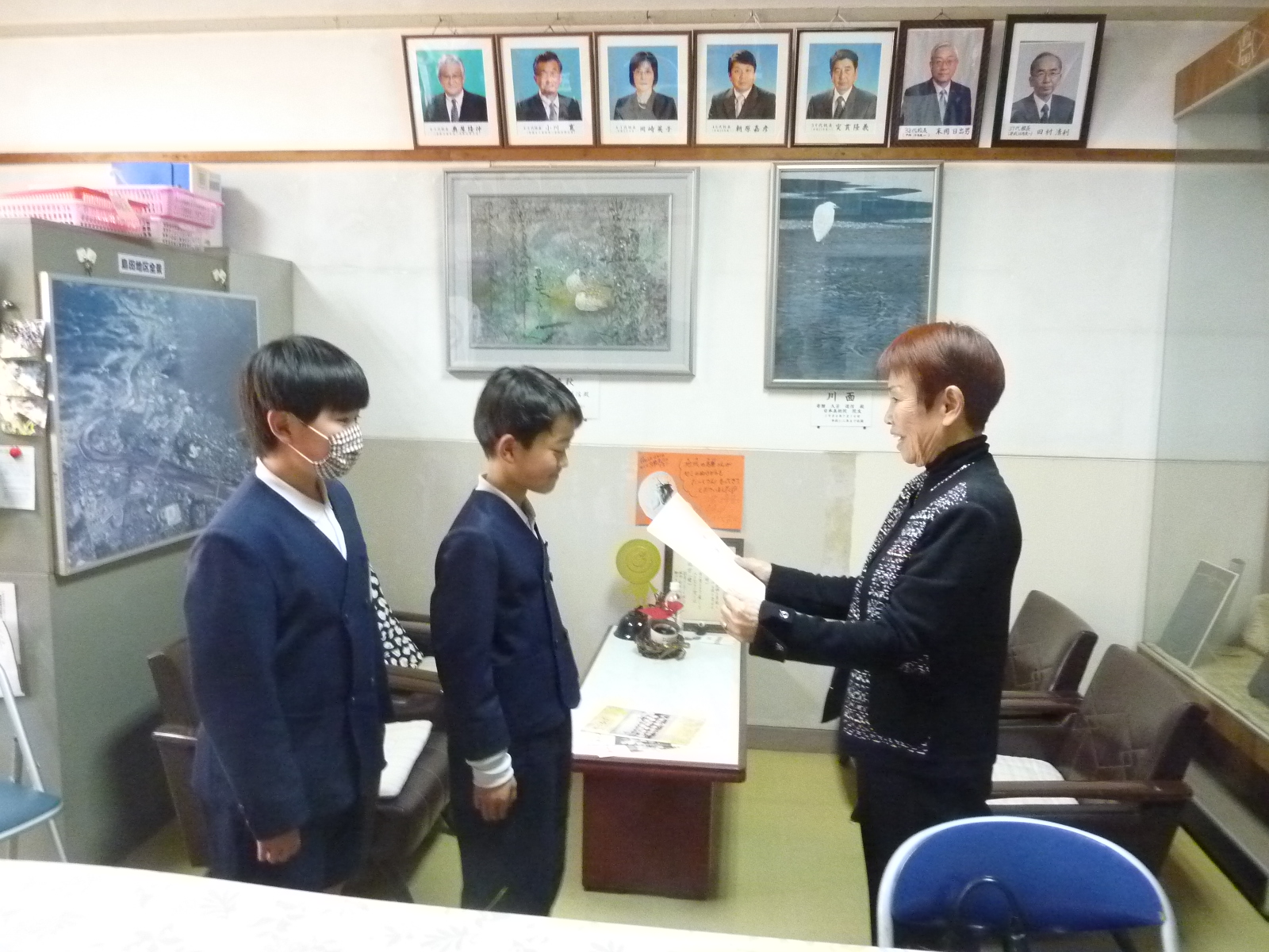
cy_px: 476
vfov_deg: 54.9
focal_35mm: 25
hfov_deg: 69.4
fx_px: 916
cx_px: 634
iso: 800
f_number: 3.3
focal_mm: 4.1
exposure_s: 1/25
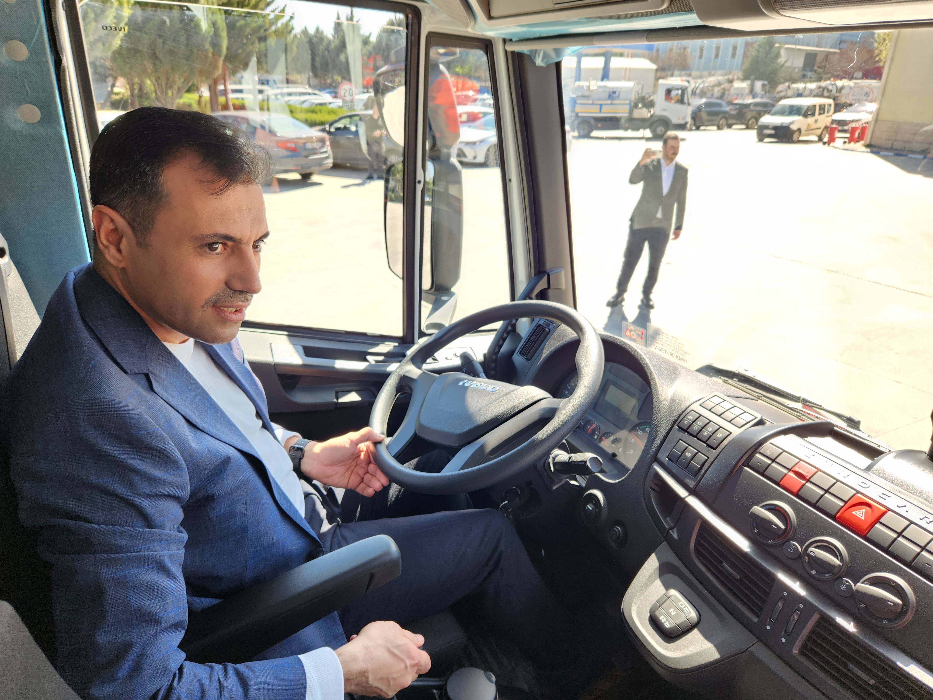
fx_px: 620
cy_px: 350
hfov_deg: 73.9
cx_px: 466
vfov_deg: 58.9
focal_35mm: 23
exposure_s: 1/180
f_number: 1.8
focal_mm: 5.4
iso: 50
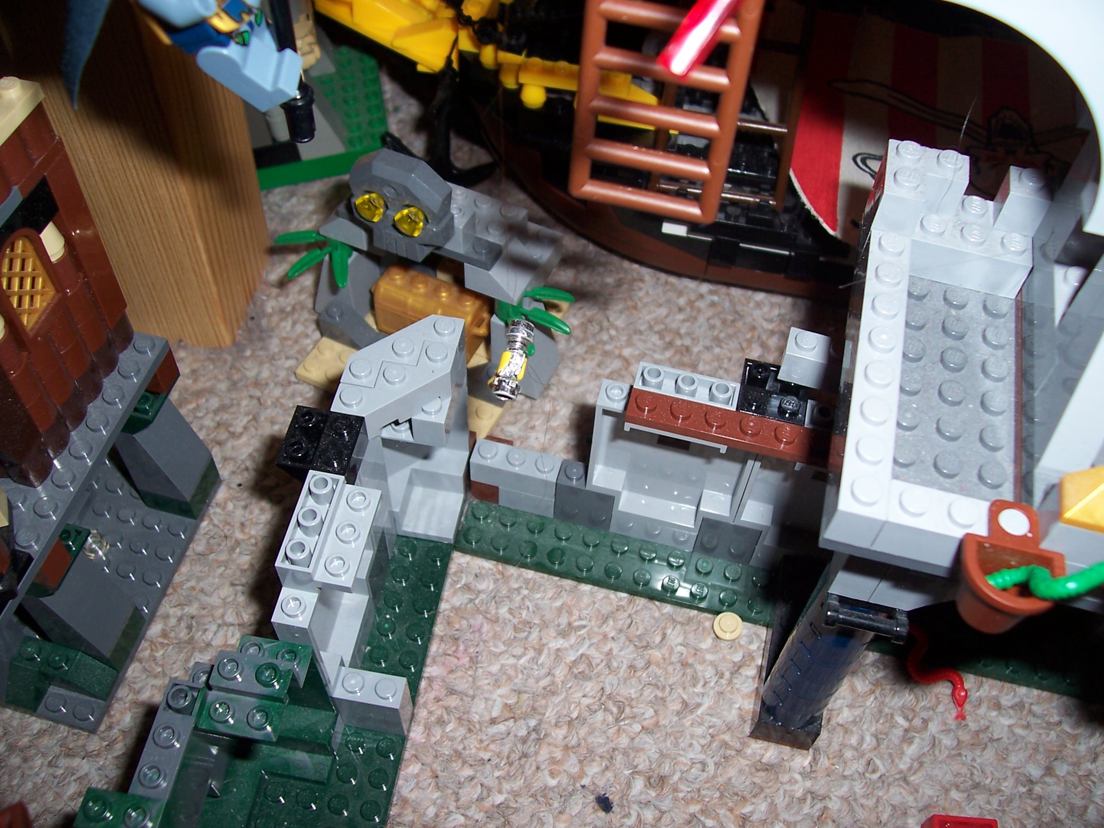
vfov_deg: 41.8
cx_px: 552
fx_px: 1084
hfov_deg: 54.0
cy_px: 414
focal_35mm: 34
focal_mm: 5.6
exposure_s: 1/60
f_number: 2.7
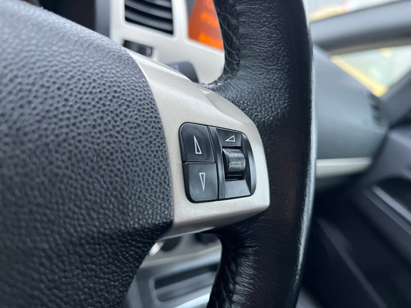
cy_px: 154
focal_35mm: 26
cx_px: 206
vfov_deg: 53.1
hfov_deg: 67.3
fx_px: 309
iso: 500
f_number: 1.6
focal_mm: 5.1
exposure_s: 1/52
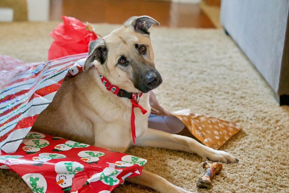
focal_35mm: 75
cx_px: 144
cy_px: 96
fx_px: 602
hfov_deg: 27.0
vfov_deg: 18.2
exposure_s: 1/160
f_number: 2.2
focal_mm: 50
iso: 1600
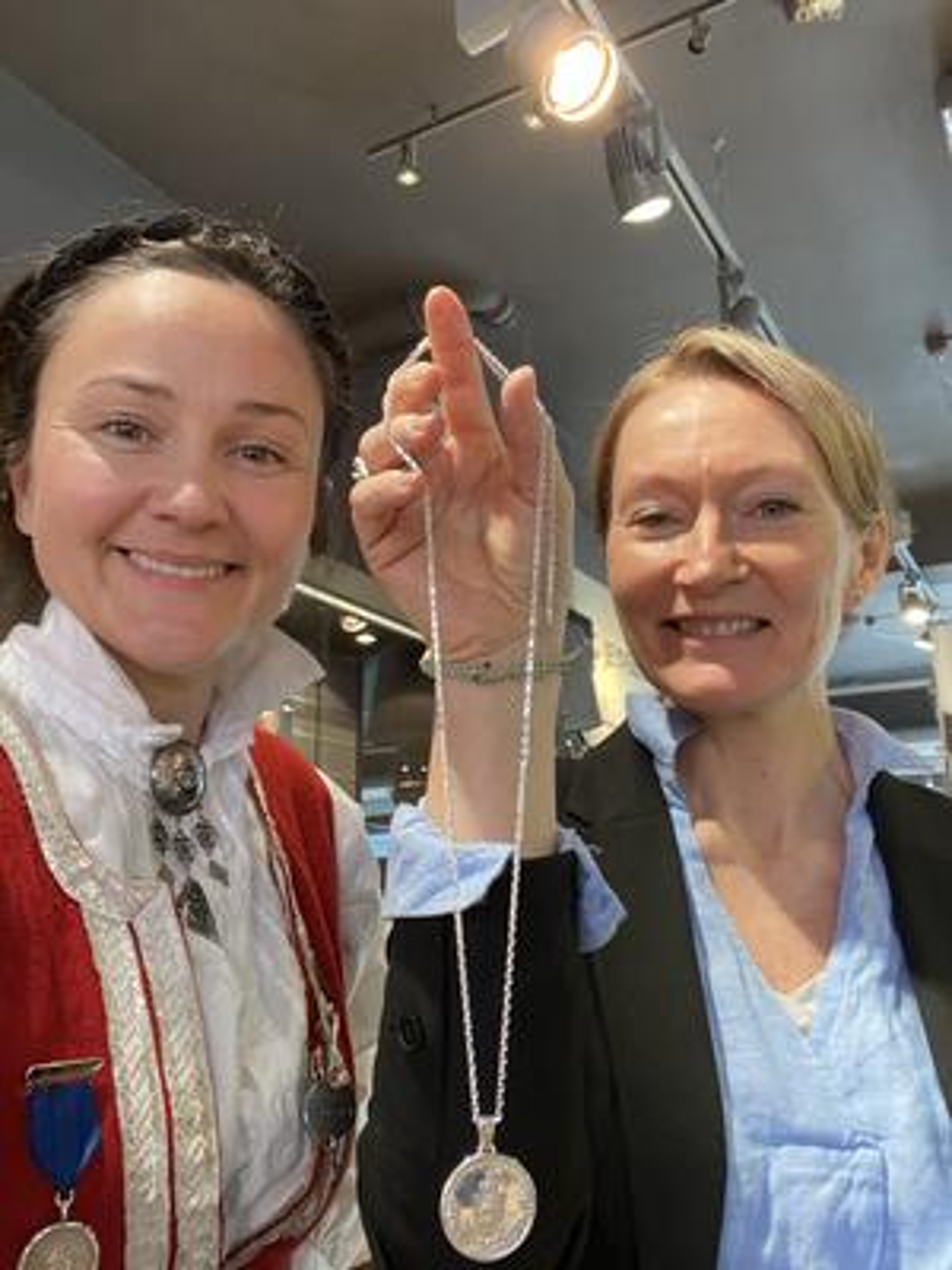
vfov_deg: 60.0
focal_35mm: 30
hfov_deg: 46.8
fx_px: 1100
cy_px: 635
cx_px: 476
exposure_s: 1/50
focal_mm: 2.71
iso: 125
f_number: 2.2
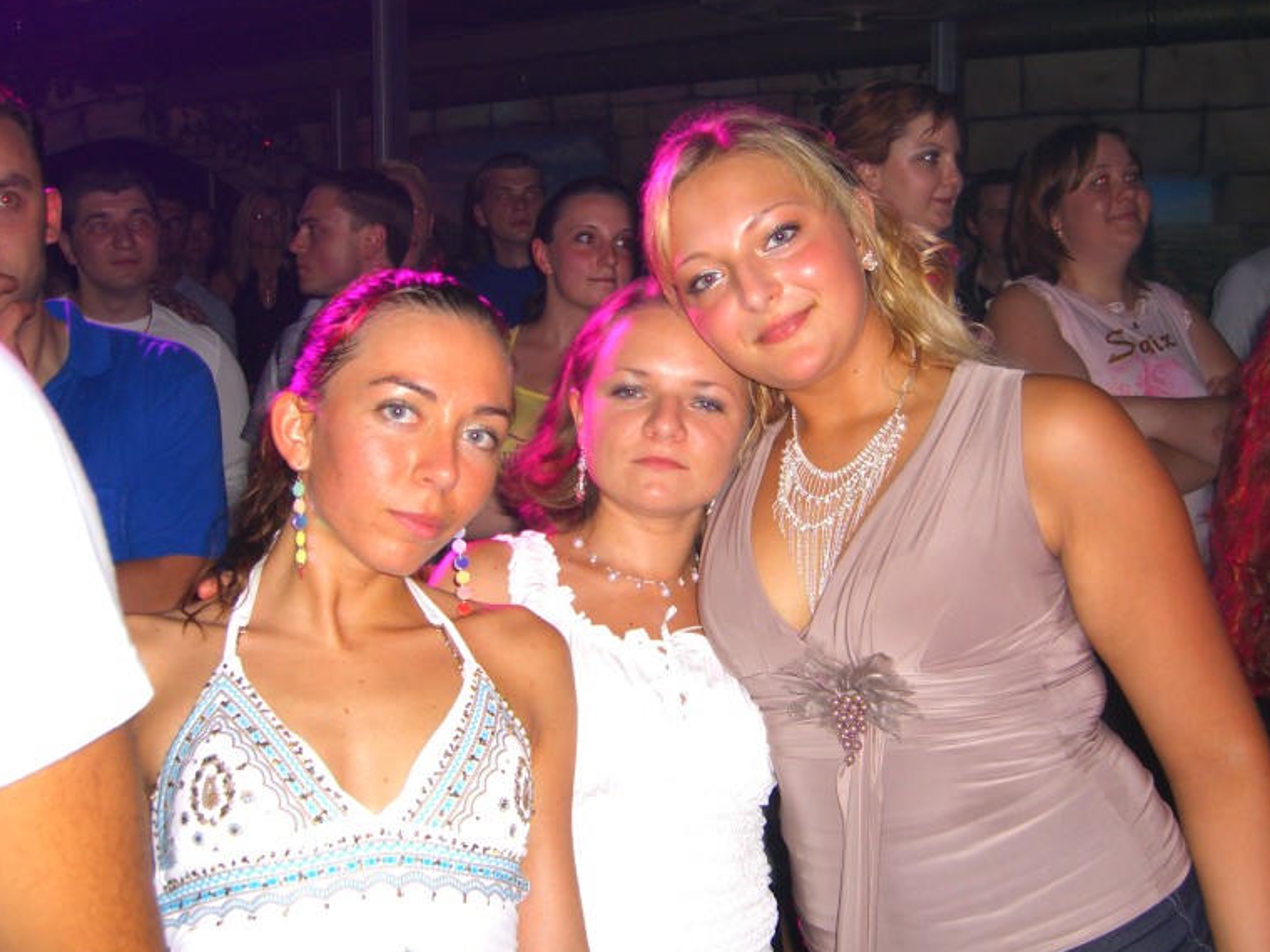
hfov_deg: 46.8
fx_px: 1468
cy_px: 469
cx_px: 650
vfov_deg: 36.0
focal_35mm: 40
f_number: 2.8
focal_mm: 7.9
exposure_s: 1/60
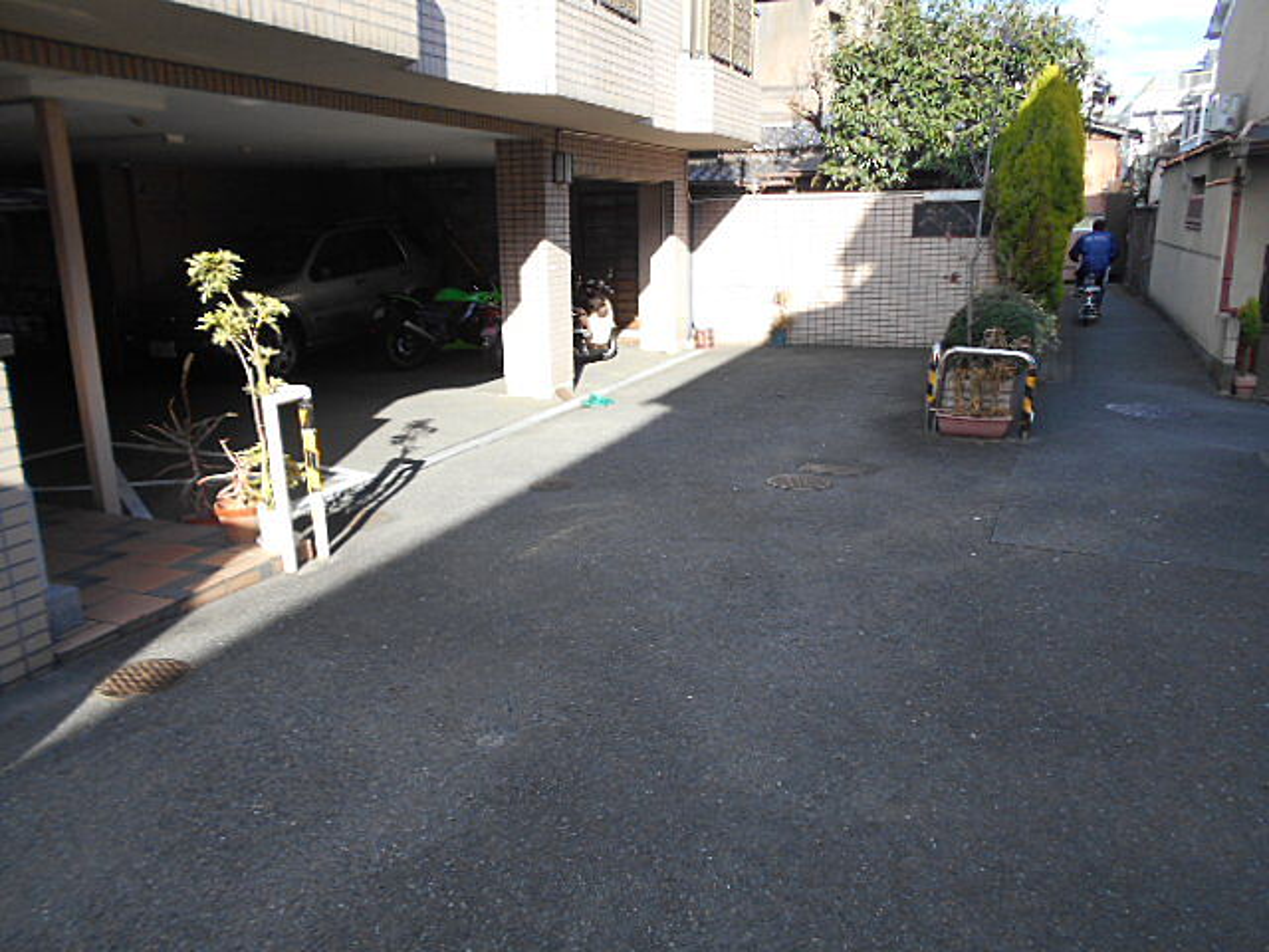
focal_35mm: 26
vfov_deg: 53.1
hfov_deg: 67.3
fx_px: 953
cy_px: 476
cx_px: 634
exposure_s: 1/250
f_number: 3.2
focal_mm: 4.6
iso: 80
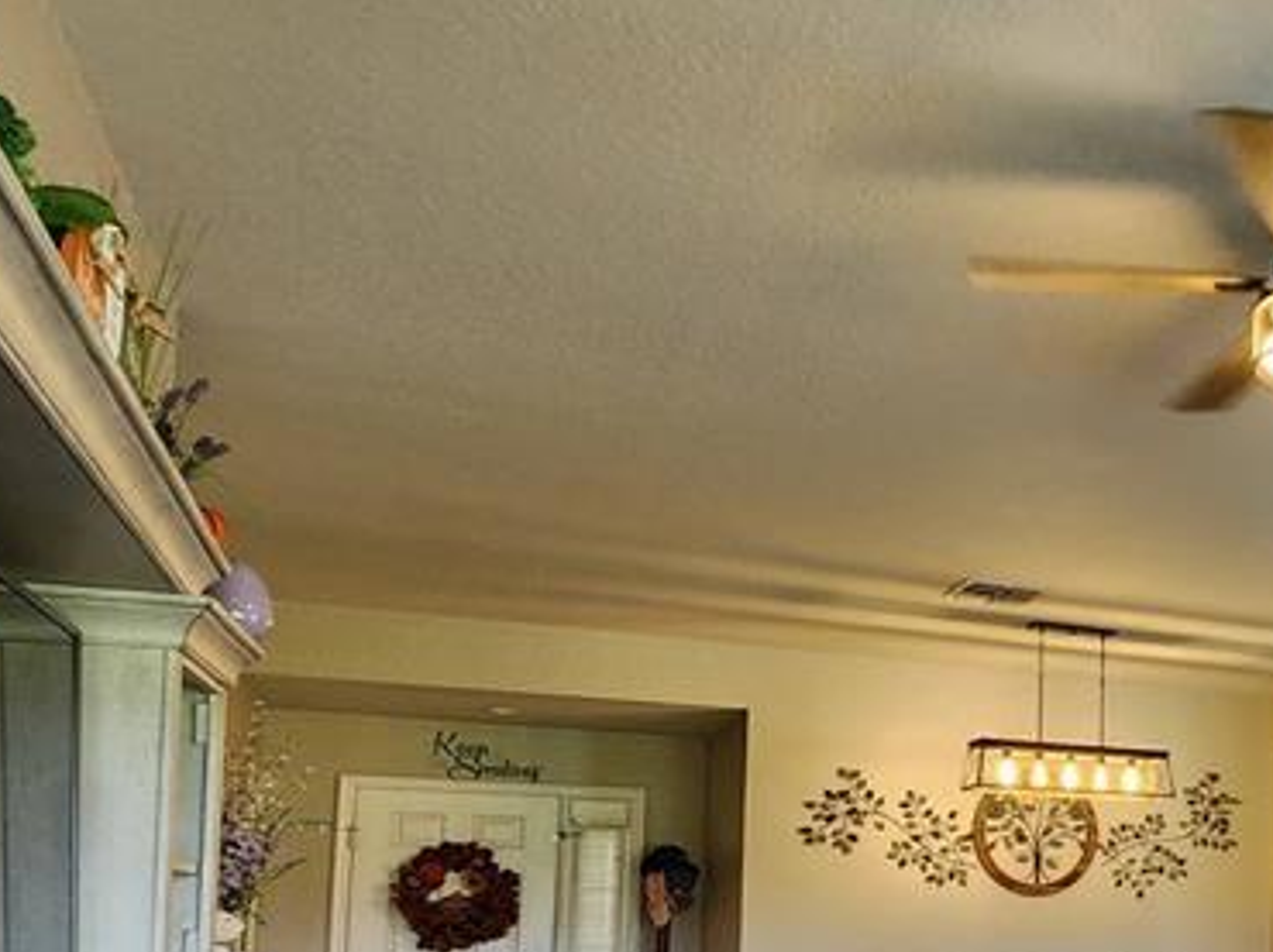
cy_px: 815
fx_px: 1323
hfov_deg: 40.4
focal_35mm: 36
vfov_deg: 37.6
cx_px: 1435
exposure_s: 1/60
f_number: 2.2
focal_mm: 2.2
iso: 200
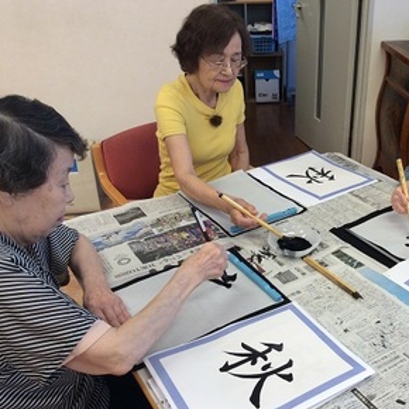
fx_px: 521
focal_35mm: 39
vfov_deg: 42.8
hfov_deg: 42.3
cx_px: 268
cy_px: 207
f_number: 2.4
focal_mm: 3.3
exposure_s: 1/30
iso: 40
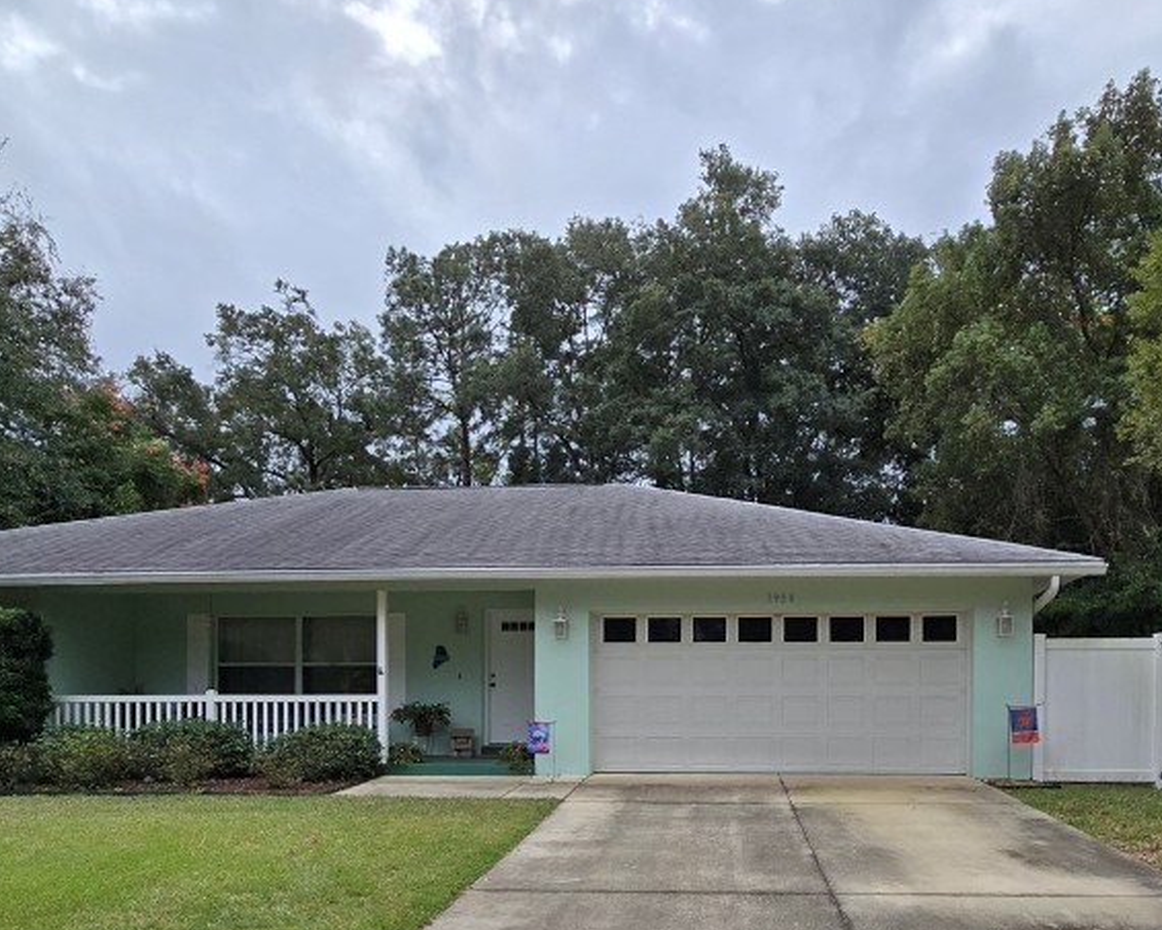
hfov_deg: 72.1
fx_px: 791
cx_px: 673
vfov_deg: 57.0
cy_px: 726
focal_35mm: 23
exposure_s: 1/2961
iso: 50
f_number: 2.2
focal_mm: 2.2
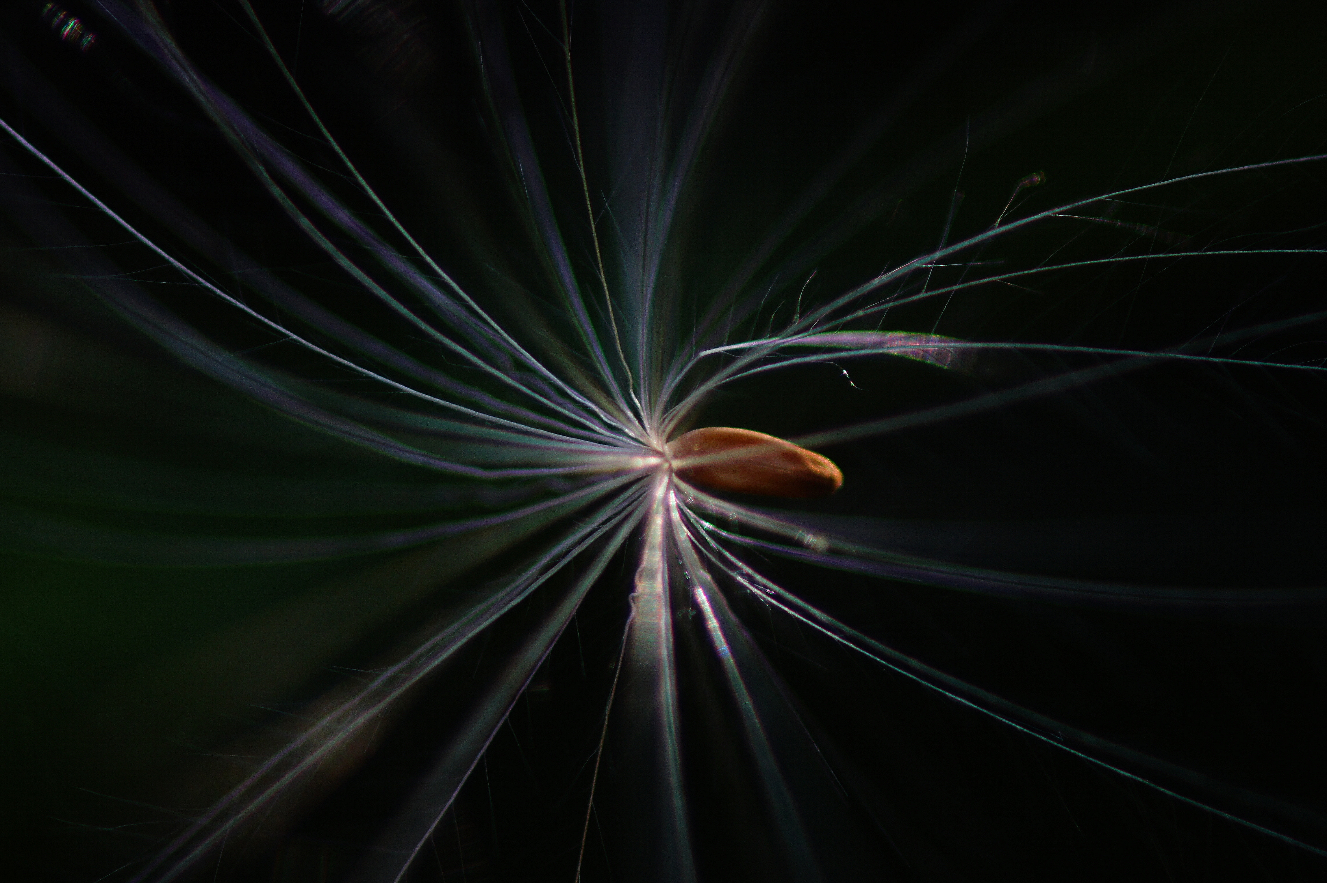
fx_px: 5526
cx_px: 664
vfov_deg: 9.1
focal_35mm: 150
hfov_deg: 13.7
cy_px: 442
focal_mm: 100
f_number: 2.8
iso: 200
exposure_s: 1/320
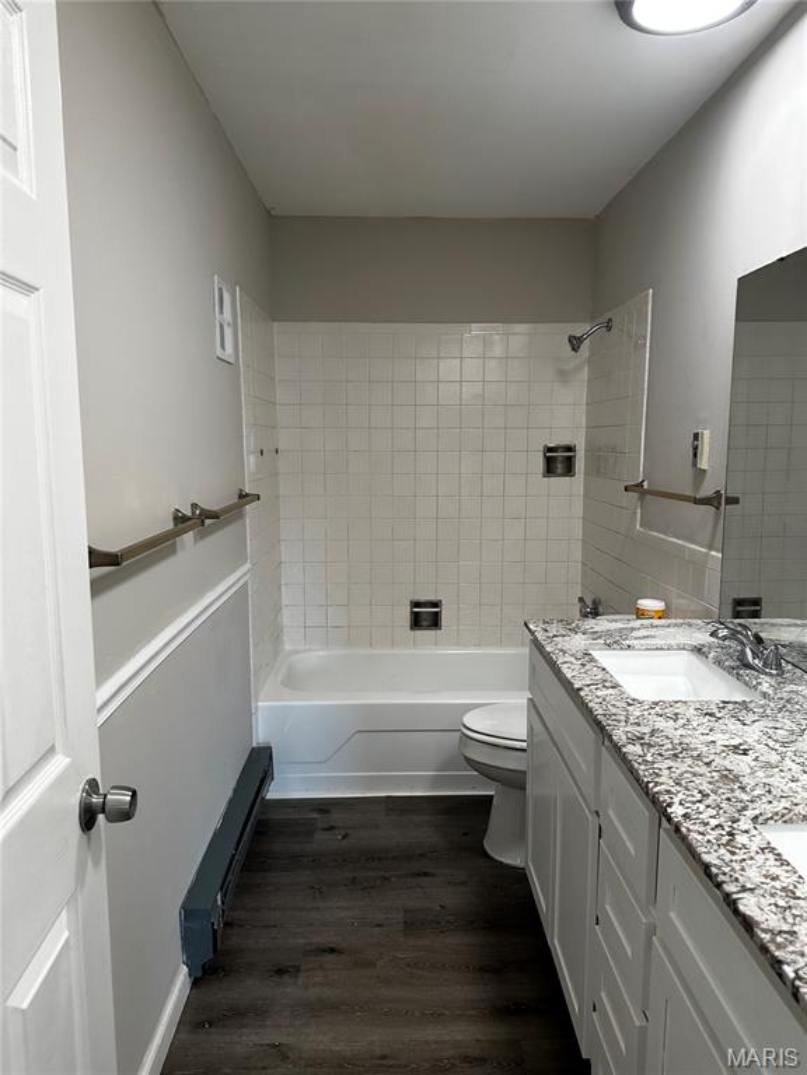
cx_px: 404
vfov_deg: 71.6
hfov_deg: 56.8
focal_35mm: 24
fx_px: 746
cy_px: 538
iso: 125
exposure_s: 1/120
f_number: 1.78
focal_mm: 6.86
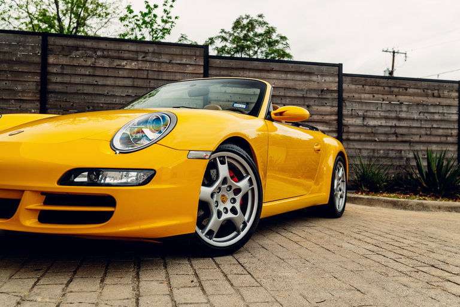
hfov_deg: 54.4
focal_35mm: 35
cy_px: 154
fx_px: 447
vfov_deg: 37.9
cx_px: 230
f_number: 3.5
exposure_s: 1/100
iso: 100
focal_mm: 35
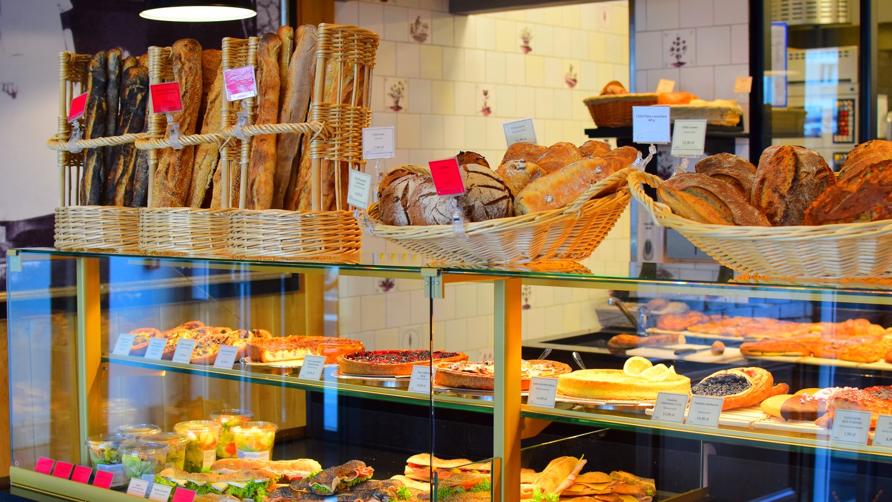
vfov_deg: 21.6
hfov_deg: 37.5
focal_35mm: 56
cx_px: 447
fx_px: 1313
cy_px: 291
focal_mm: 35
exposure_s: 1/100
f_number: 4.5
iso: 640
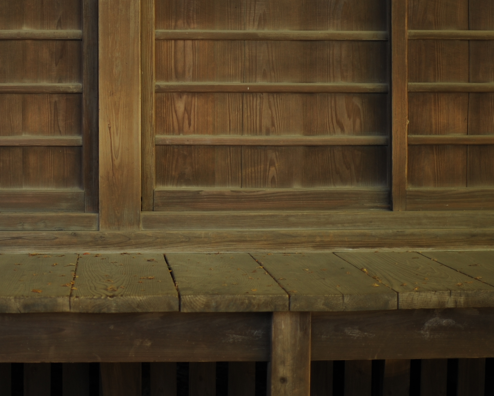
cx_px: 113
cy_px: 115
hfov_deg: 23.8
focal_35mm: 79
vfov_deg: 19.3
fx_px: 1155
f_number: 1.8
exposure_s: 1/80
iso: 200
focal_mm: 35
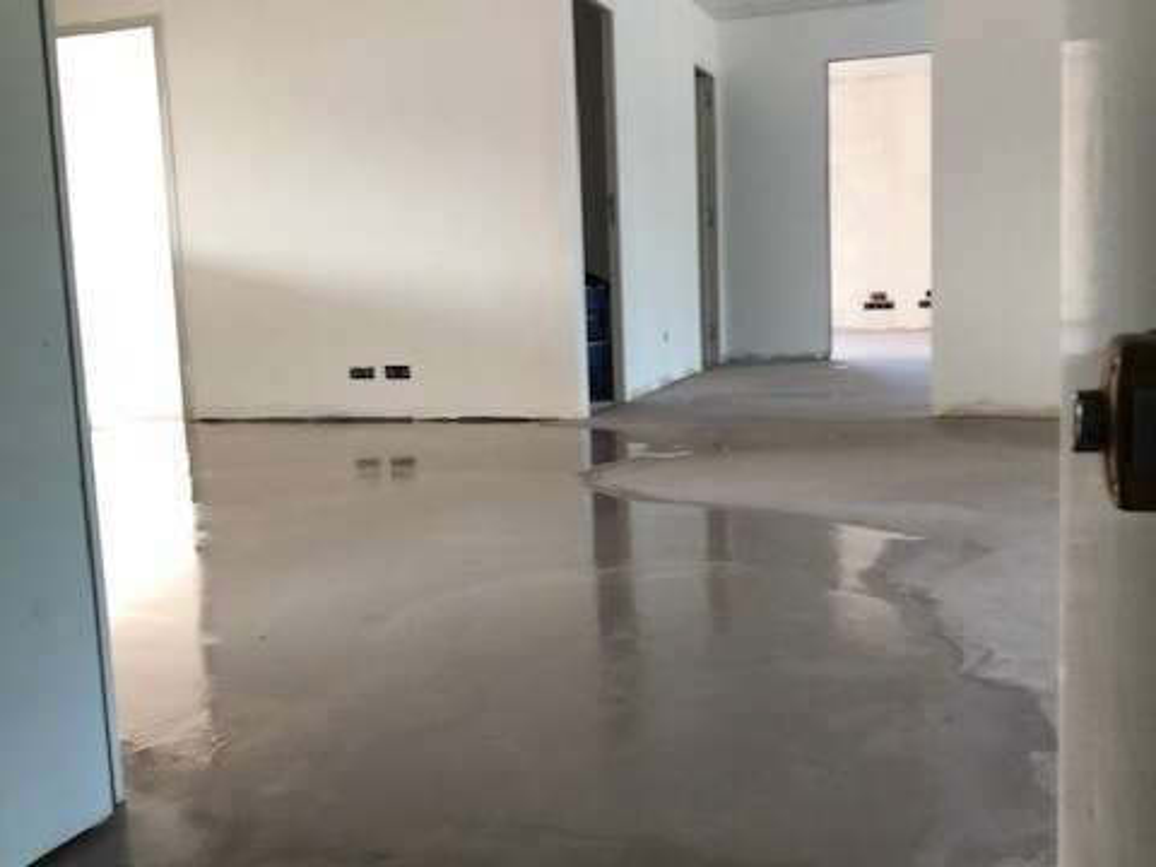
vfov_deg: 49.7
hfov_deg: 63.4
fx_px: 935
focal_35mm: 28
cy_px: 434
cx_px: 578
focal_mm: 4
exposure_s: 1/60
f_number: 1.8
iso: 160
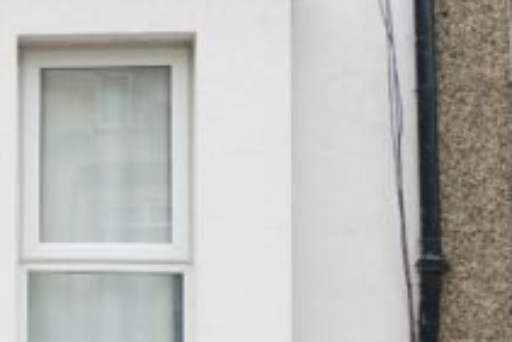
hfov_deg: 20.5
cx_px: -143
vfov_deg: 15.0
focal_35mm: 91
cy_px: 205
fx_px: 1295
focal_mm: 16
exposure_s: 1/250
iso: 400
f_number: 5
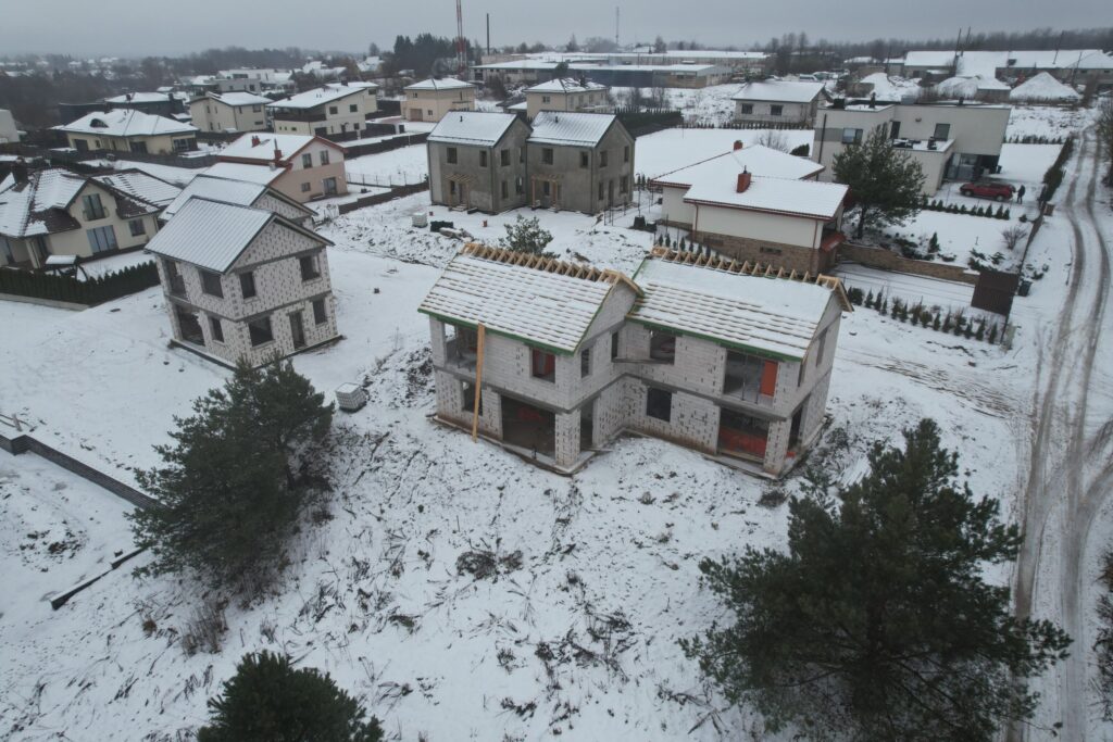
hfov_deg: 78.6
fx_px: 680
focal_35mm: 22
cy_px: 371
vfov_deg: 57.2
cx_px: 556
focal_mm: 8.38
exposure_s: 1/180
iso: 100
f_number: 2.8
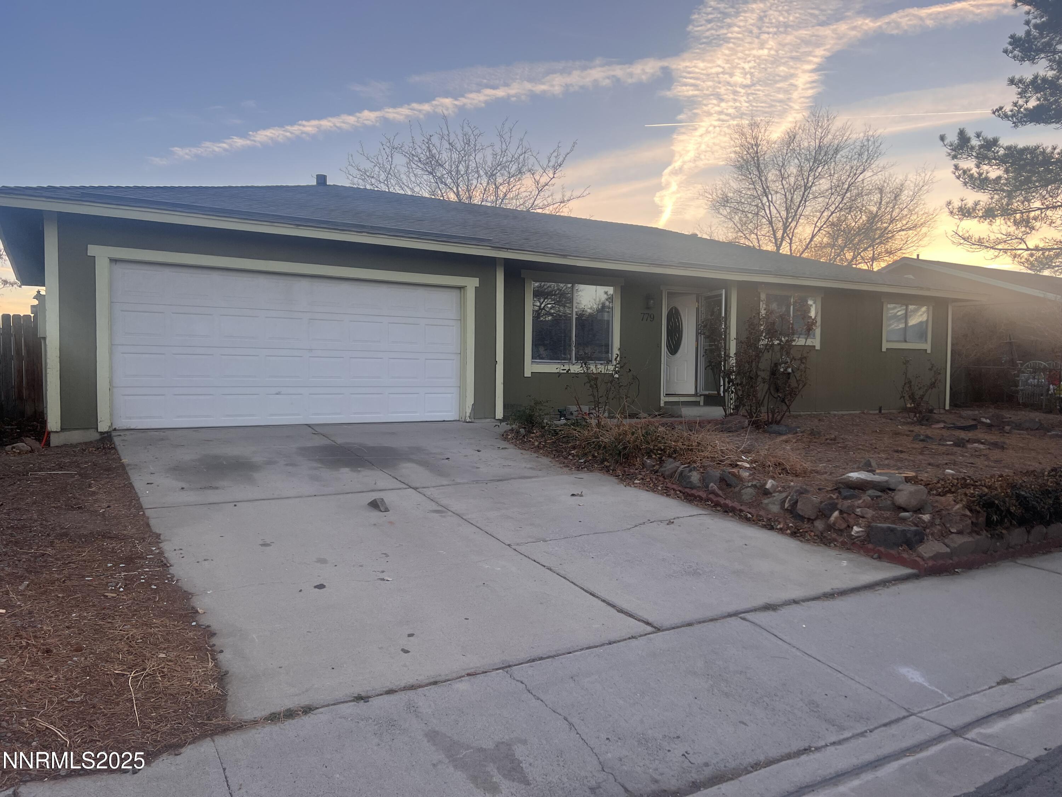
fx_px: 798
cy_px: 398
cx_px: 531
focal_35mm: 26
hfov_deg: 67.3
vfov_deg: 53.1
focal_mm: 5.7
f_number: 1.5
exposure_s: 1/502
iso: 50
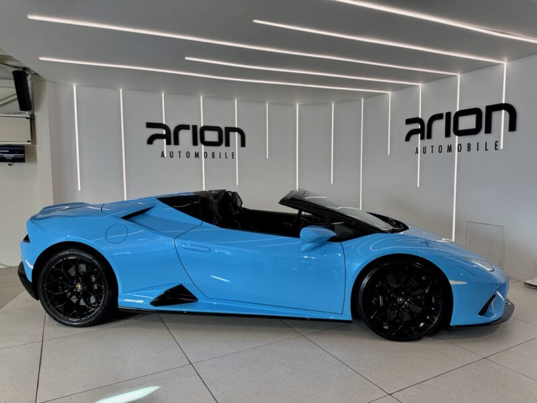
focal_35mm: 24
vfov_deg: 56.8
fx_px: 372
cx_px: 268
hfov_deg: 71.6
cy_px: 202
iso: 100
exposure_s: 1/252
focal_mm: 6.76
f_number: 1.78
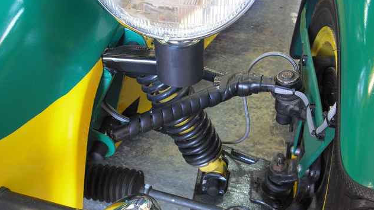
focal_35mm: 42
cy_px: 127
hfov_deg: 48.4
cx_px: 188
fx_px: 417
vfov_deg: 28.3
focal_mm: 6.2
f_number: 2.8
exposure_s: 1/20
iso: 200
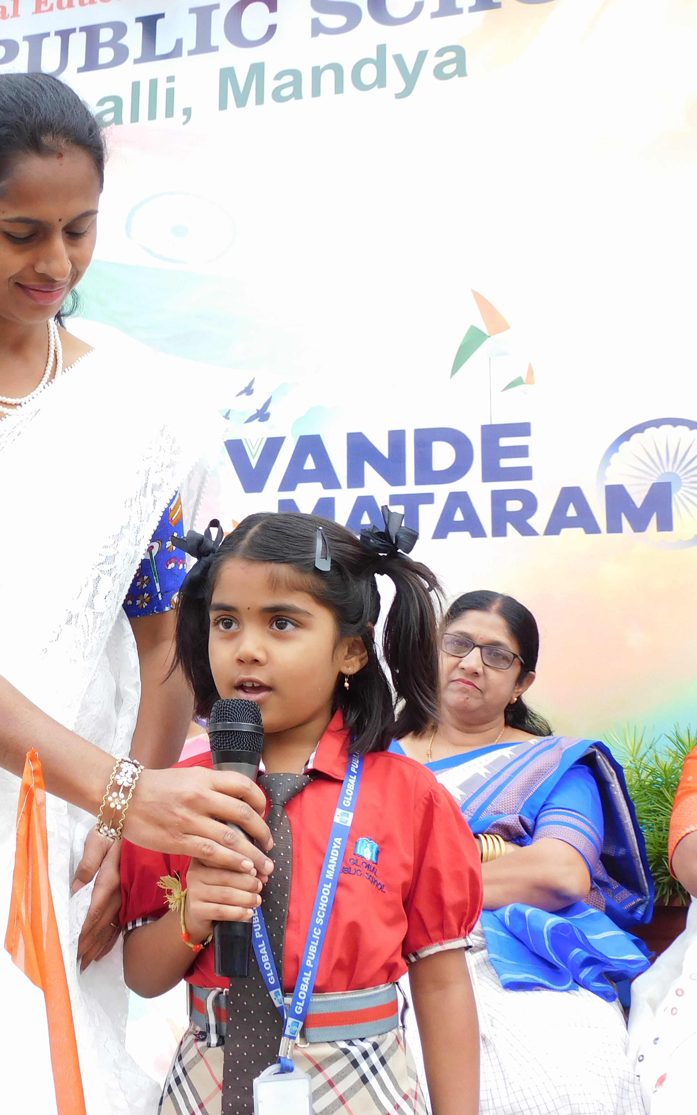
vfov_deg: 42.7
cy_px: 556
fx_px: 1429
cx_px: 37
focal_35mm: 47
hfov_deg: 26.3
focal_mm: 5.9
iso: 125
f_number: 3.6
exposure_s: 1/50
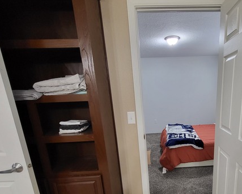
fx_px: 136
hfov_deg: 79.6
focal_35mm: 19
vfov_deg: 69.3
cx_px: 167
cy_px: 126
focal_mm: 1.74
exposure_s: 1/60
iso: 400
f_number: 2.2
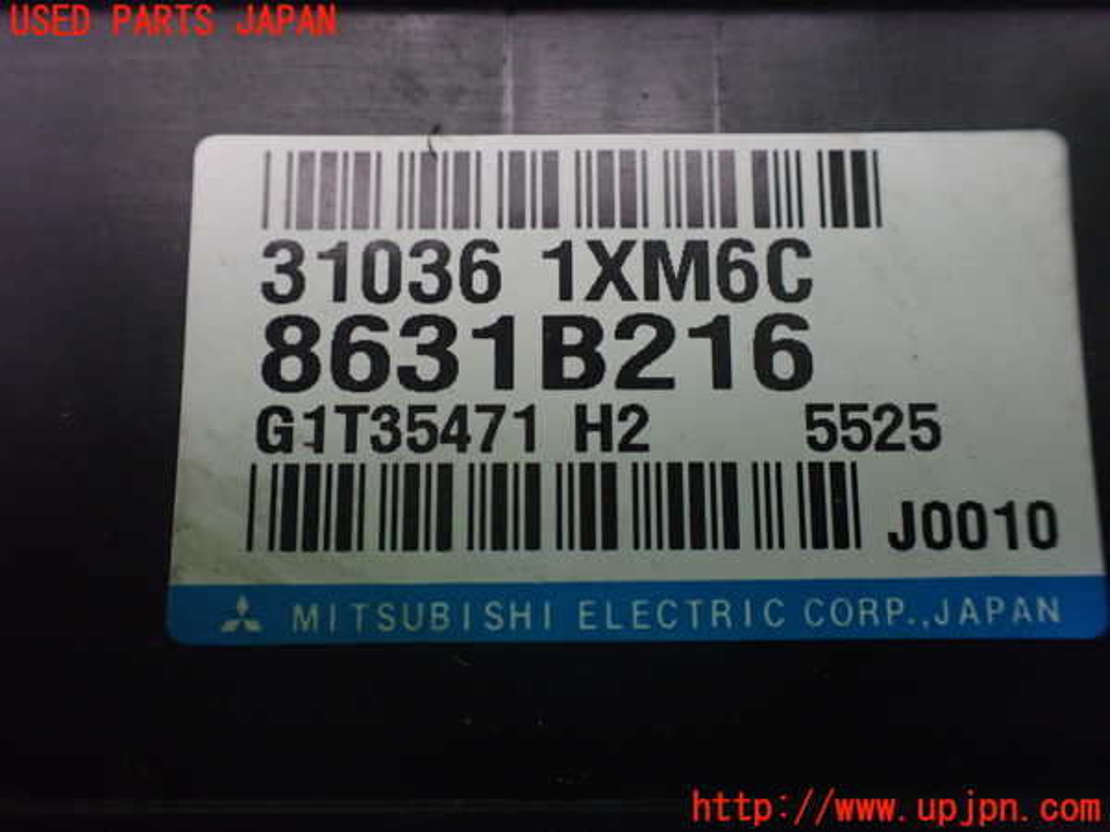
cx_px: 555
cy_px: 416
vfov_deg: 46.8
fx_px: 962
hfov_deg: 60.0
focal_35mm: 30
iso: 800
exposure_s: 1/100
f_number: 2.3
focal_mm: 5.4
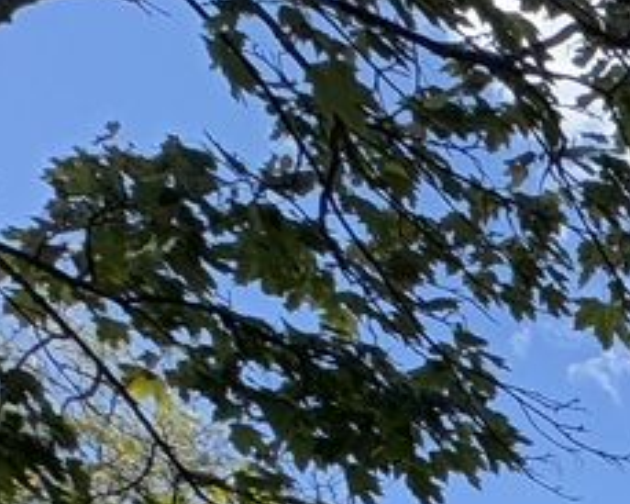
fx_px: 1603
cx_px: 1791
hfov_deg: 12.3
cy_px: 1388
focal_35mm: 86
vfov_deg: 12.0
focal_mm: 2.22
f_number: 2.2
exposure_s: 1/993
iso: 50
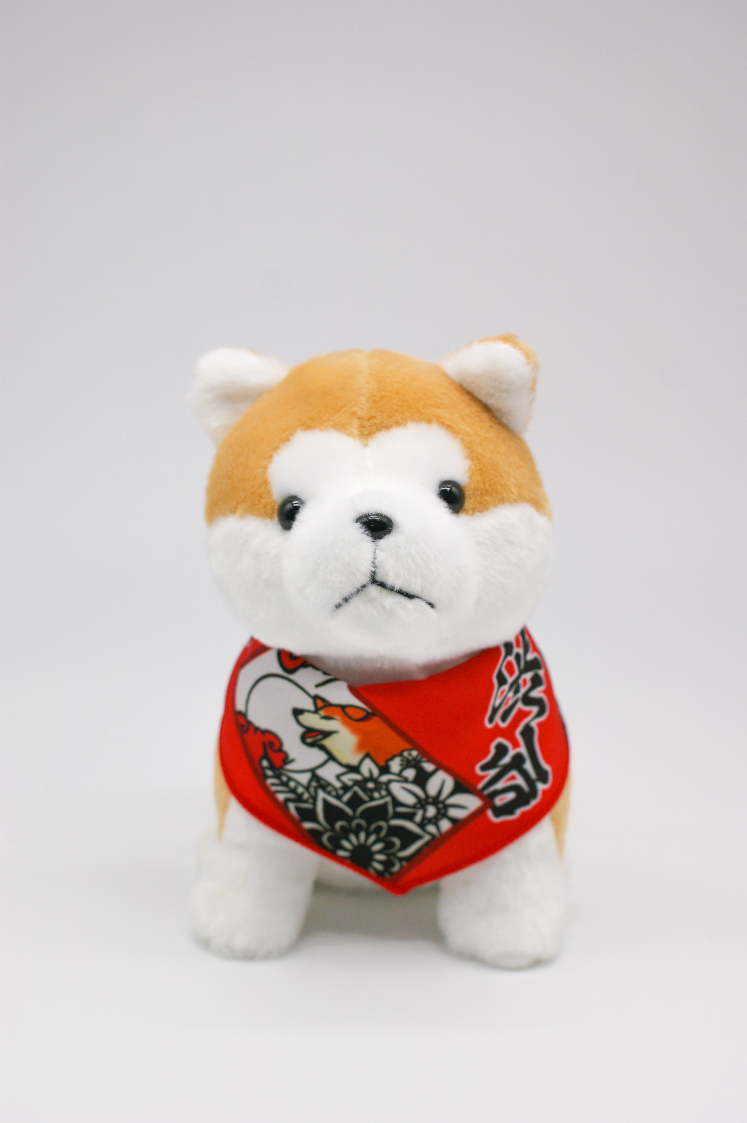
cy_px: 562
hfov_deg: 25.7
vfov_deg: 37.9
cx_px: 374
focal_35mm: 52
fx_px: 1636
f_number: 5.6
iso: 100
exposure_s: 1/125
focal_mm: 35
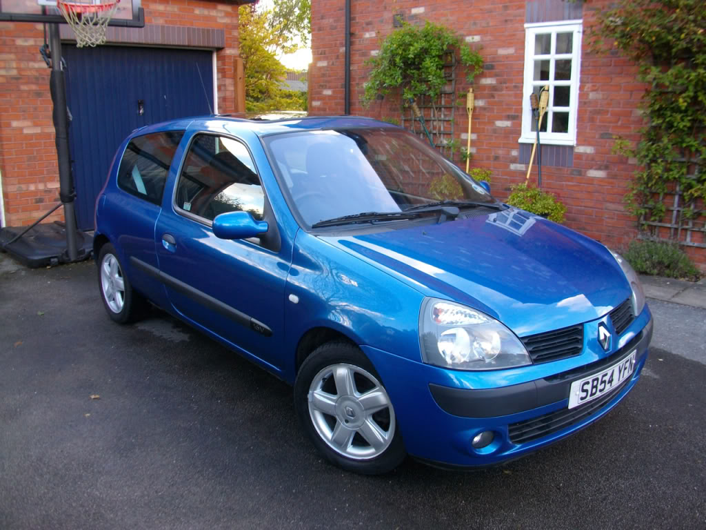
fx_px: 653
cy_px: 265
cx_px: 353
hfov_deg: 56.8
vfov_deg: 44.2
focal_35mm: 32
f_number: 2.9
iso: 80
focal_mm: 5.7
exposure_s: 1/77
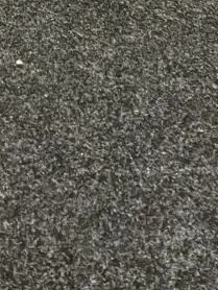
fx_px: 864
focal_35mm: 103
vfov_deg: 16.1
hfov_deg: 14.3
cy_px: -233
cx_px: 25
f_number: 1.8
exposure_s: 1/33
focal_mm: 3.99
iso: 250
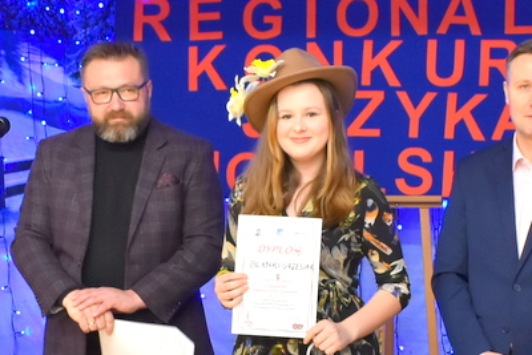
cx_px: 380
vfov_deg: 16.3
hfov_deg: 24.8
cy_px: 401
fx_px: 1197
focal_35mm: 81
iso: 720
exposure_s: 1/60
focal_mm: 18
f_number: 4
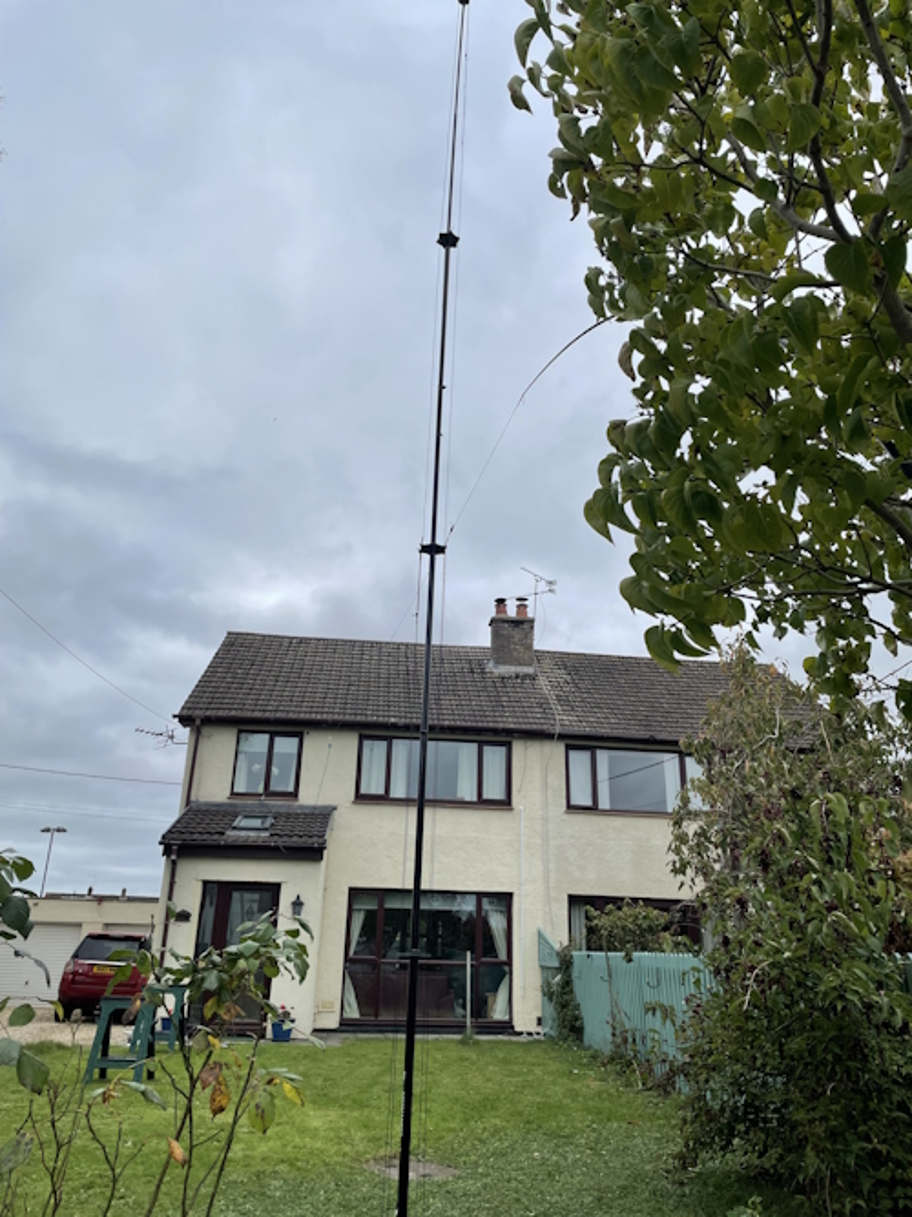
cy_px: 608
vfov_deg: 67.3
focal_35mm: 26
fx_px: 914
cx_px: 456
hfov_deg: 53.0
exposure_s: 1/2451
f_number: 1.6
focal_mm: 4.2
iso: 32
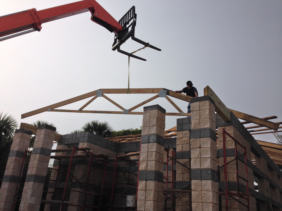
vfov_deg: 43.0
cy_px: 106
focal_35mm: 33
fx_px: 269
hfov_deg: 55.3
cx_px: 141
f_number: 2.4
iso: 50
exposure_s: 1/4926
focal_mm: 4.12
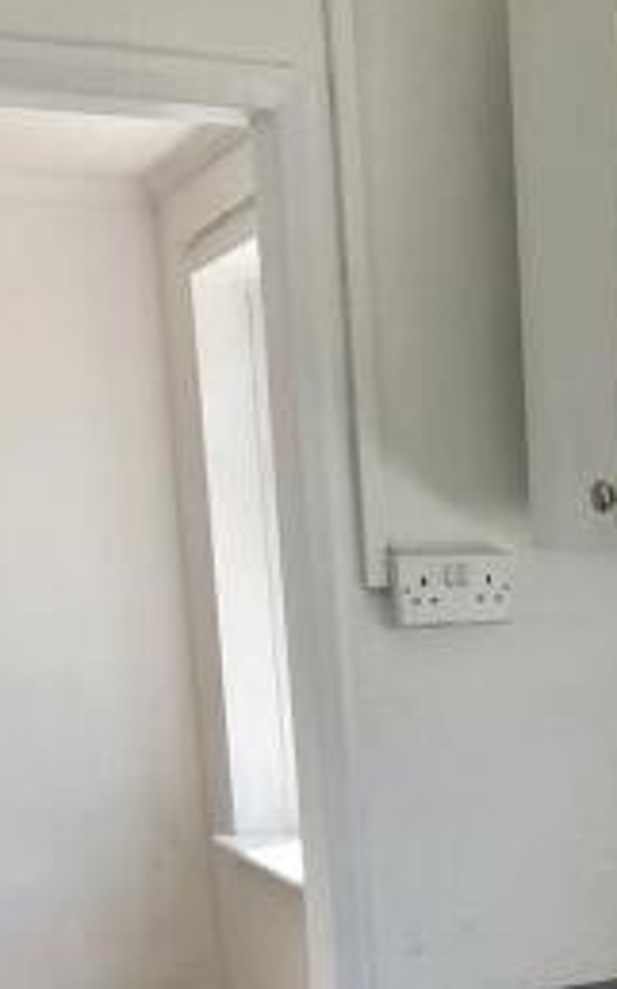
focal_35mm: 67
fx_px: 1805
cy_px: 818
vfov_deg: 29.8
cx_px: 803
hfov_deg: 18.1
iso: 20
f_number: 1.8
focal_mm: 4
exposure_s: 1/704
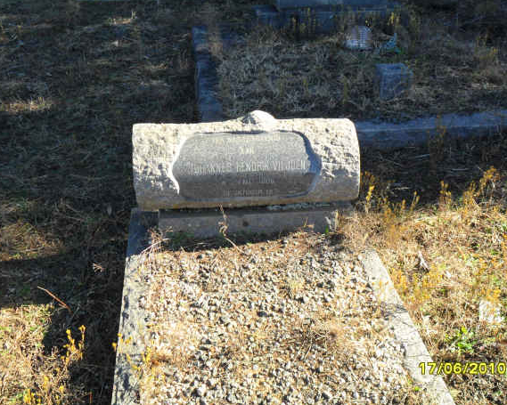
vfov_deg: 38.2
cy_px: 202
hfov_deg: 46.8
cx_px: 254
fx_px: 585
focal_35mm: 39
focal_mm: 6.6
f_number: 4
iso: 100
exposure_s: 1/125
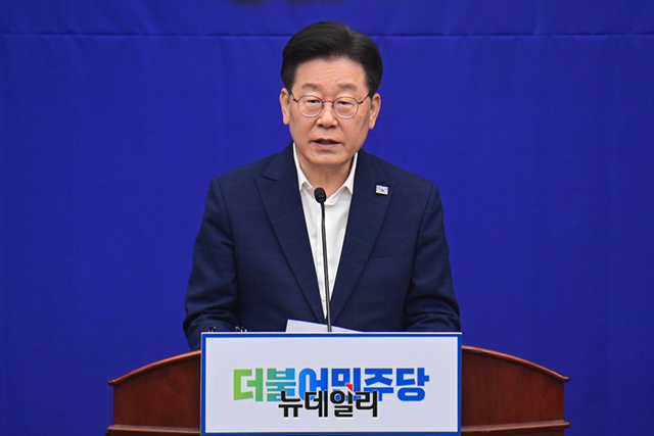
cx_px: 327
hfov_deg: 6.1
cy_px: 218
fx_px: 6178
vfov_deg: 4.0
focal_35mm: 340
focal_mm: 340
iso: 4000
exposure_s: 1/320
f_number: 6.3
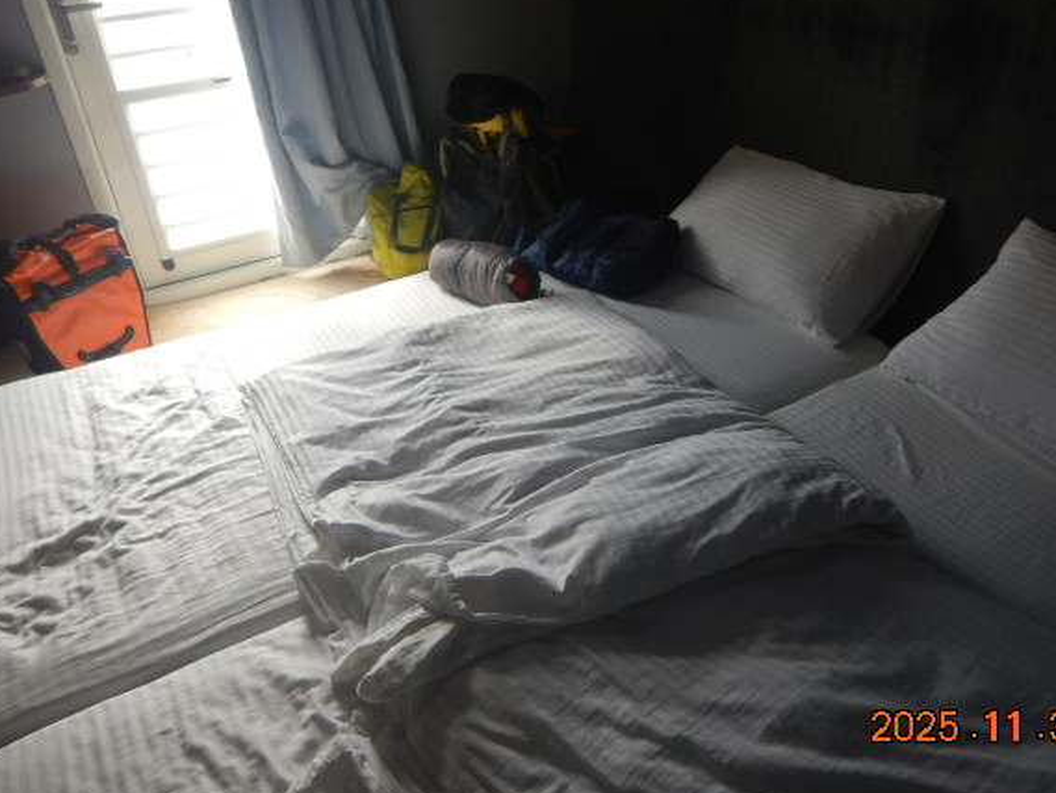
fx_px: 824
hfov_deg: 65.3
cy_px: 373
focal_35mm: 27
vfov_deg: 51.3
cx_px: 551
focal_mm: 4.3
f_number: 2.8
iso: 125
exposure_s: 1/30
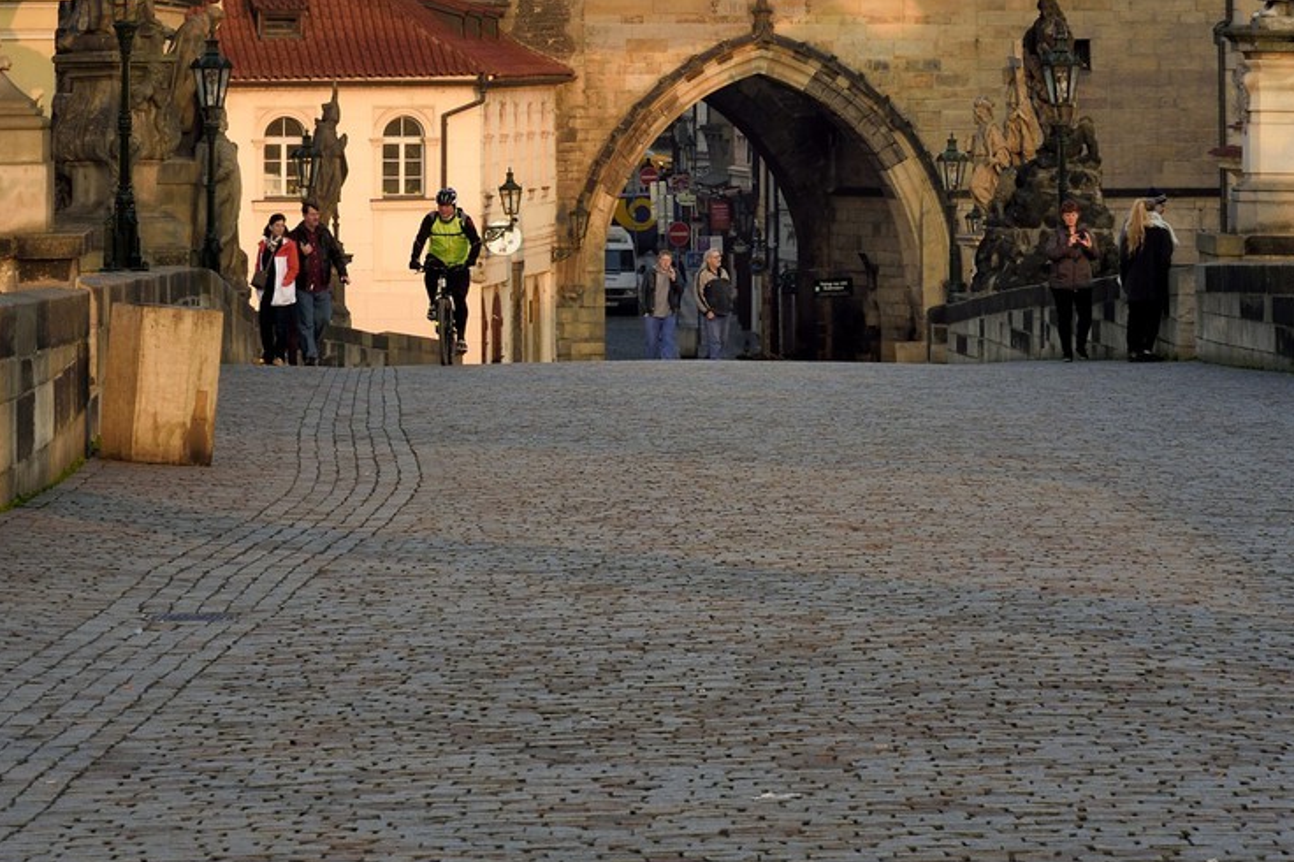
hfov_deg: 9.7
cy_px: -496
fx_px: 7652
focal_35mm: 213
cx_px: 591
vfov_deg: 6.4
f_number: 11
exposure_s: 1/200
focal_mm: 98
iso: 400
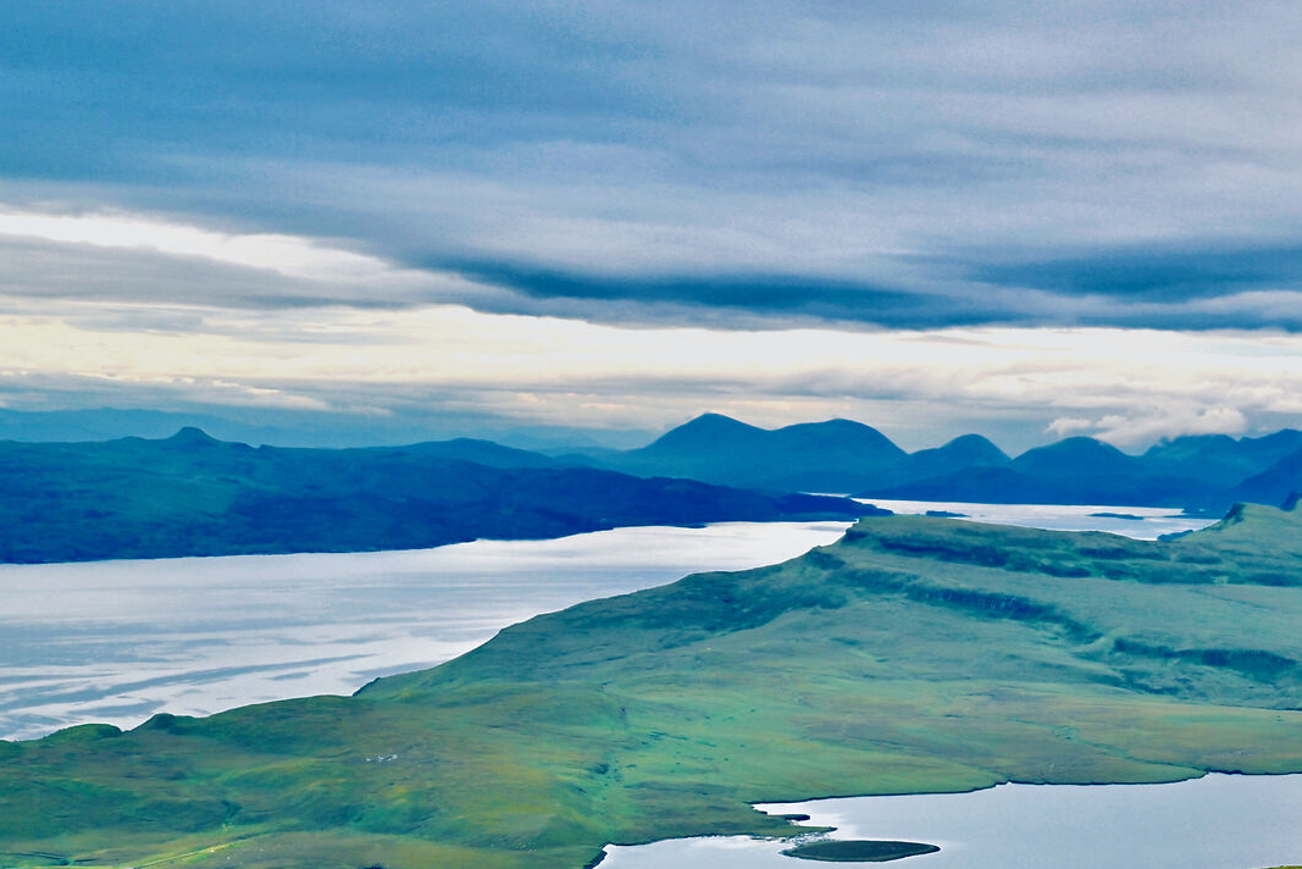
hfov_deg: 35.3
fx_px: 1953
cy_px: 882
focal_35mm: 54
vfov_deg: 23.9
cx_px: 1095
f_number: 8
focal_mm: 24
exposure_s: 1/45
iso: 100
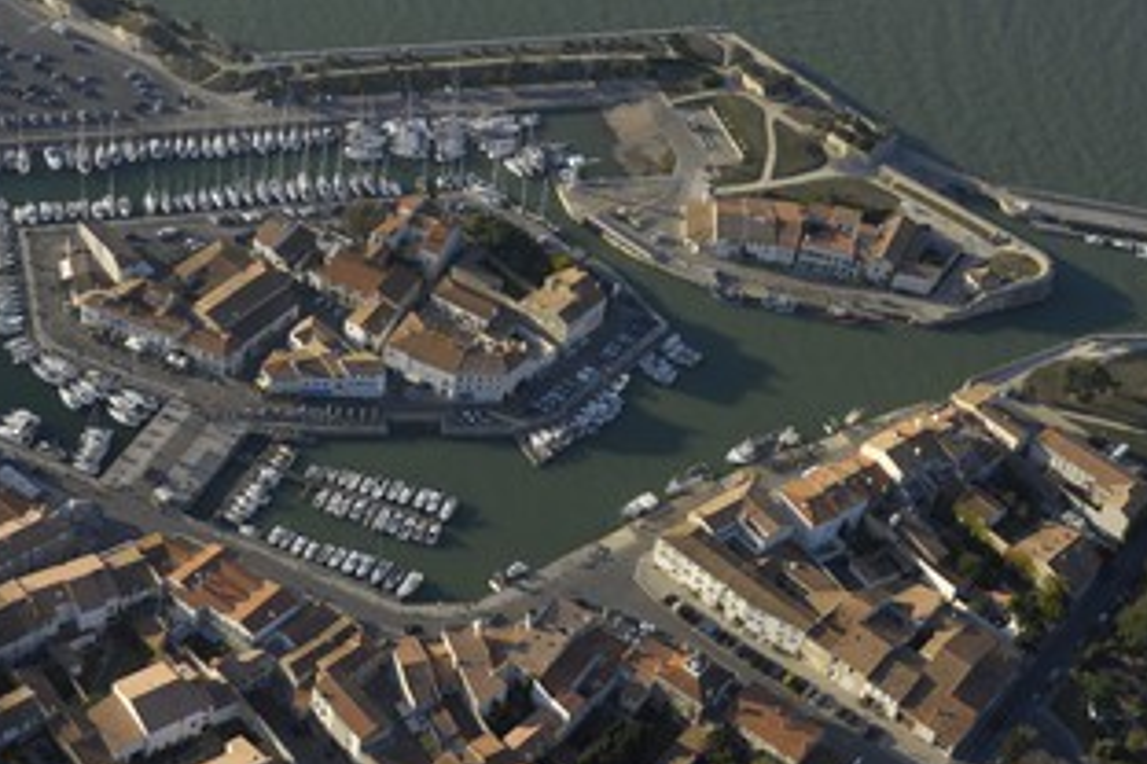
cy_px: 327
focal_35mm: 63
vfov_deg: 21.7
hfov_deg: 31.9
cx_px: 432
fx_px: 1997
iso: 100
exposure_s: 1/500
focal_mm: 31
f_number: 5
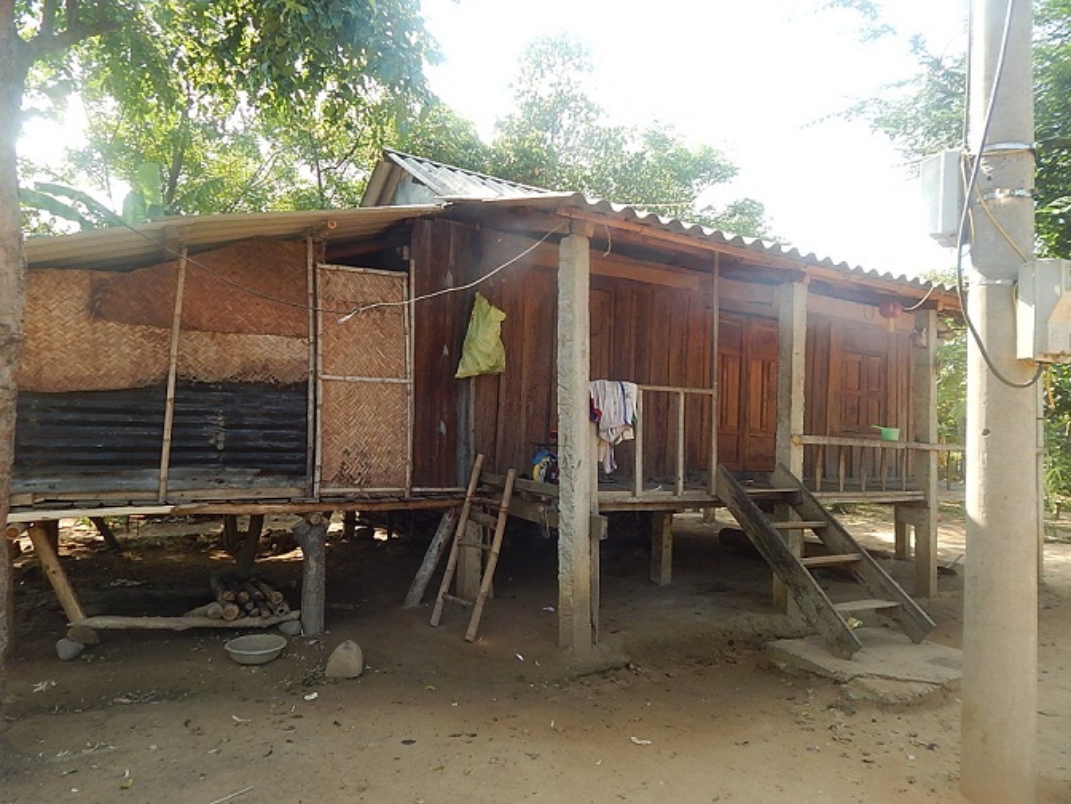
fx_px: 712
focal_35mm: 23
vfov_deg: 58.9
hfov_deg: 73.9
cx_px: 536
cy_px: 402
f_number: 3
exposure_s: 1/250
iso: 125
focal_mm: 4
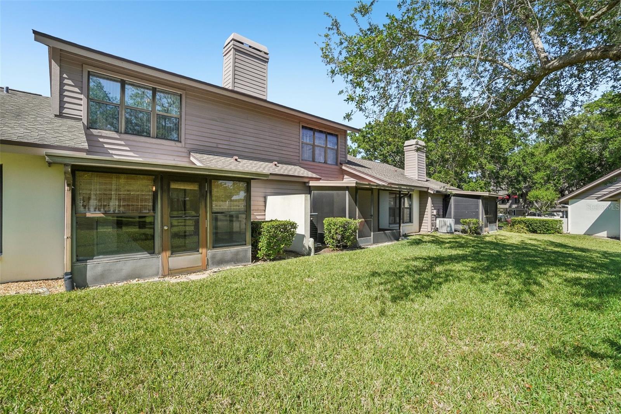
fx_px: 259
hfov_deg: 100.4
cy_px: 207
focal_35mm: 15
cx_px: 310
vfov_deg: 77.3
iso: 100
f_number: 8
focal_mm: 10
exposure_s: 1/200
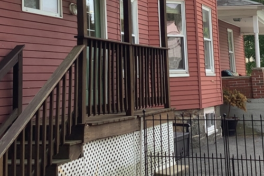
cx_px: 159
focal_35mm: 66
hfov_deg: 30.4
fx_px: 484
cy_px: 5
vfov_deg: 20.0
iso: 25
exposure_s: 1/228
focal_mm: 3.3
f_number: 2.4
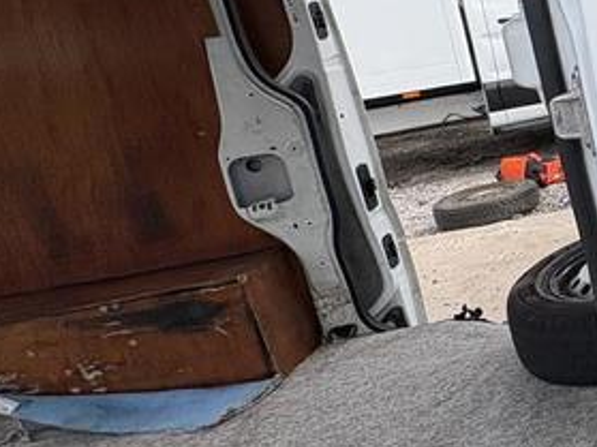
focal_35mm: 45
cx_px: 946
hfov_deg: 26.4
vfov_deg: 31.2
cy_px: 81
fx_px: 776
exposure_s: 1/779
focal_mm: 2.22
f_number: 2.2
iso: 64
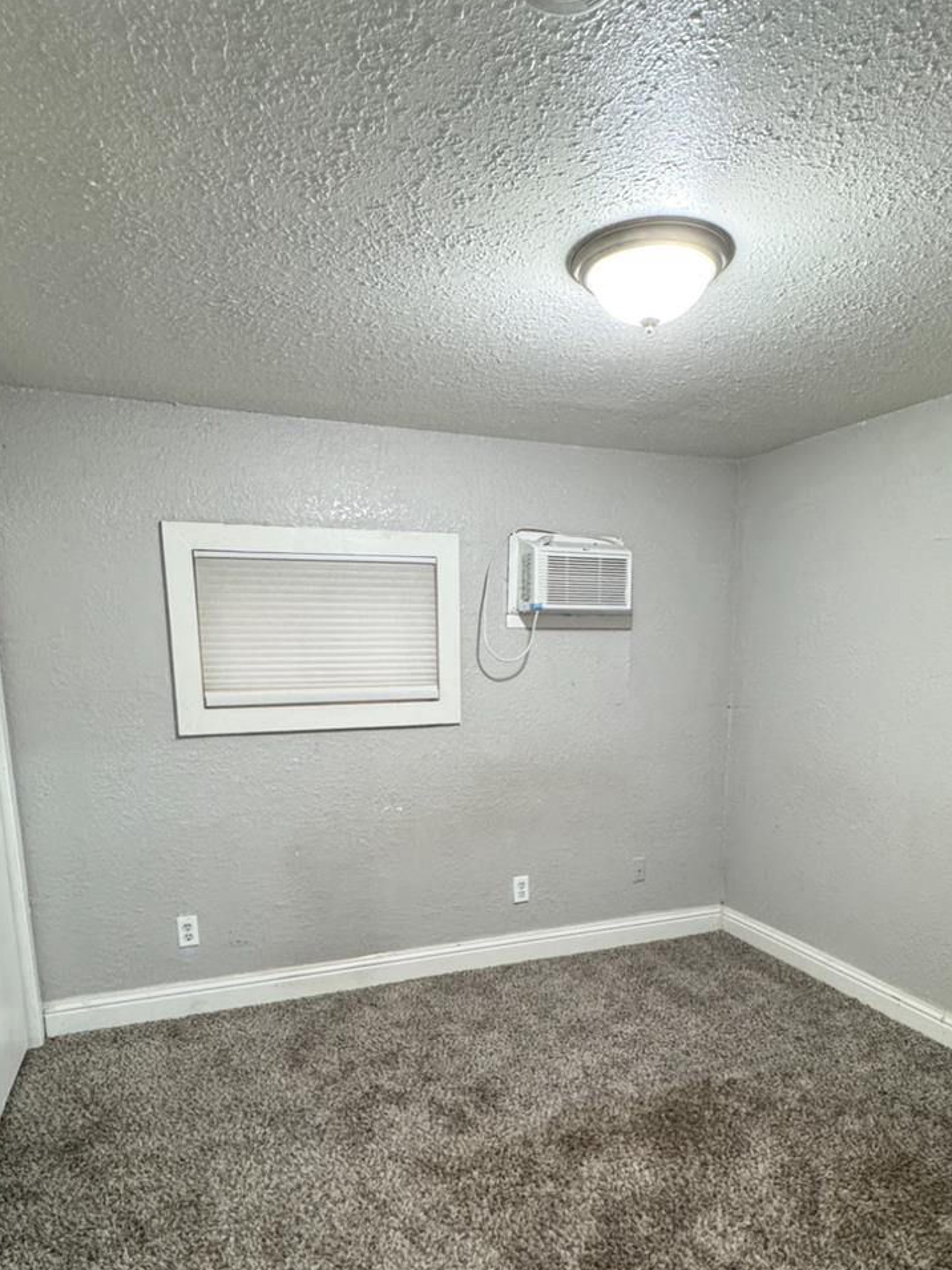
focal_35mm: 22
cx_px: 499
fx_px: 807
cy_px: 793
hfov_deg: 61.0
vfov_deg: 75.1
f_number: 2.2
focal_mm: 2.22
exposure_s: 1/60
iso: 320
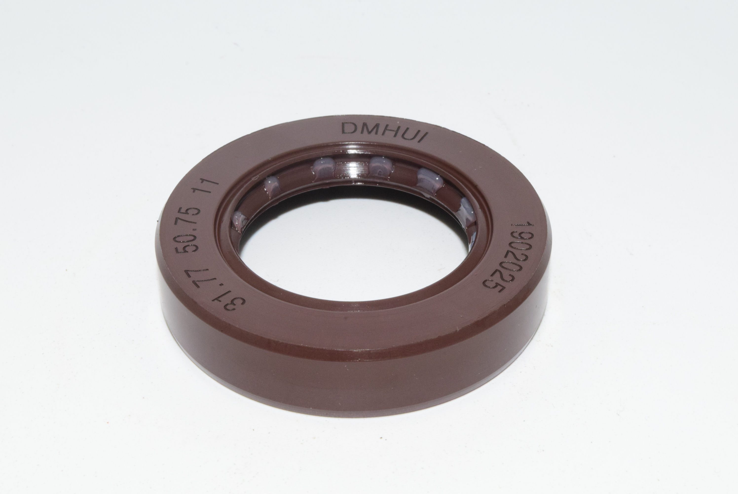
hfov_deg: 26.0
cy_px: 247
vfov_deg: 17.5
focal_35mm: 78
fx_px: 1600
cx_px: 369
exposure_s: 1/60
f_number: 32
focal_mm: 52
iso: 1600
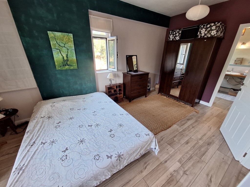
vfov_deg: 89.9
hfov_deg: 106.2
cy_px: 94
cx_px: 125
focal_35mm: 13
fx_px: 94
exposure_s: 1/50
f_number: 2.2
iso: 125
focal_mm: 1.74
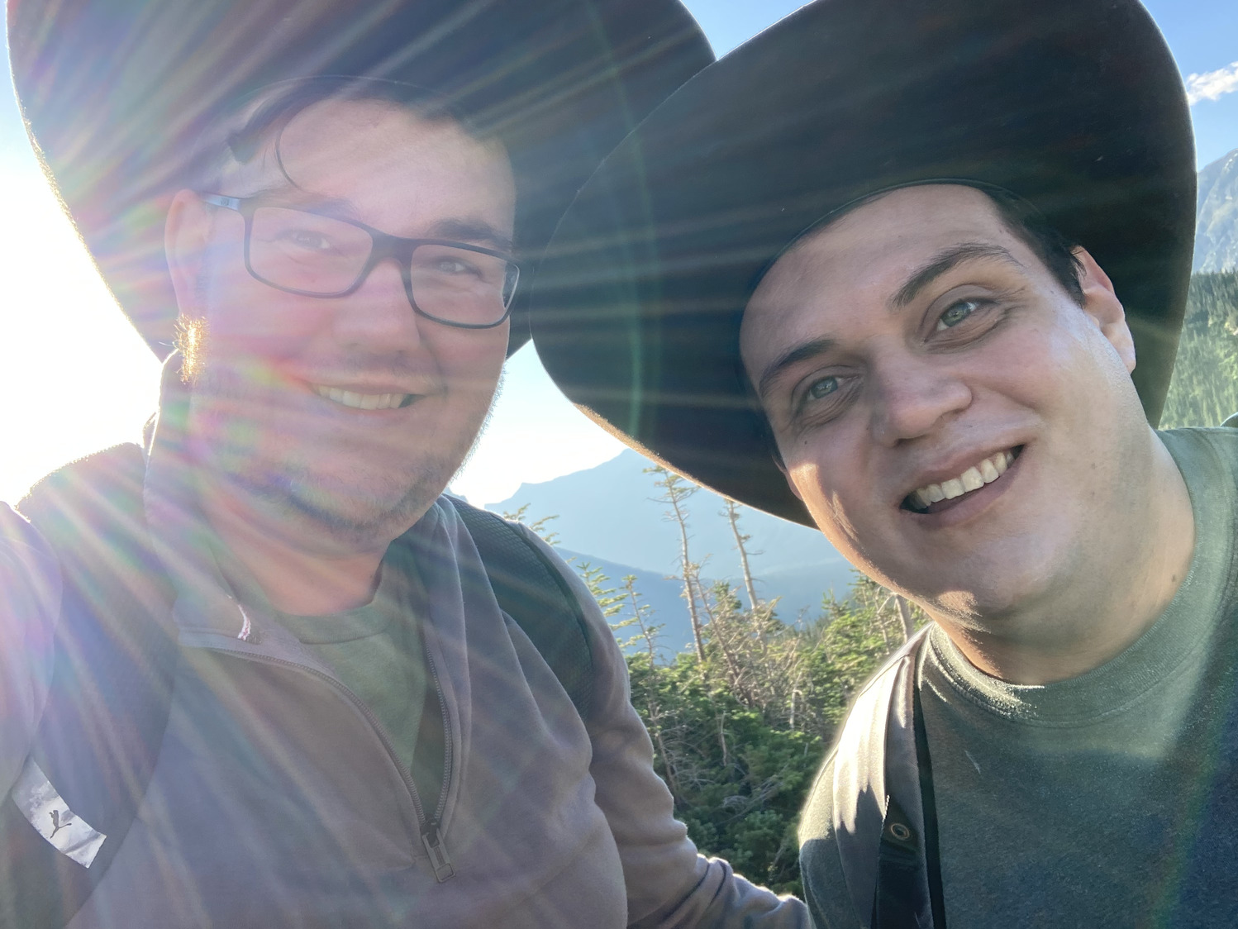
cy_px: 453
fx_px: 1180
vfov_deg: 43.0
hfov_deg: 55.3
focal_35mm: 33
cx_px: 618
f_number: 2.2
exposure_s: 1/184
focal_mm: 2.87
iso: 20
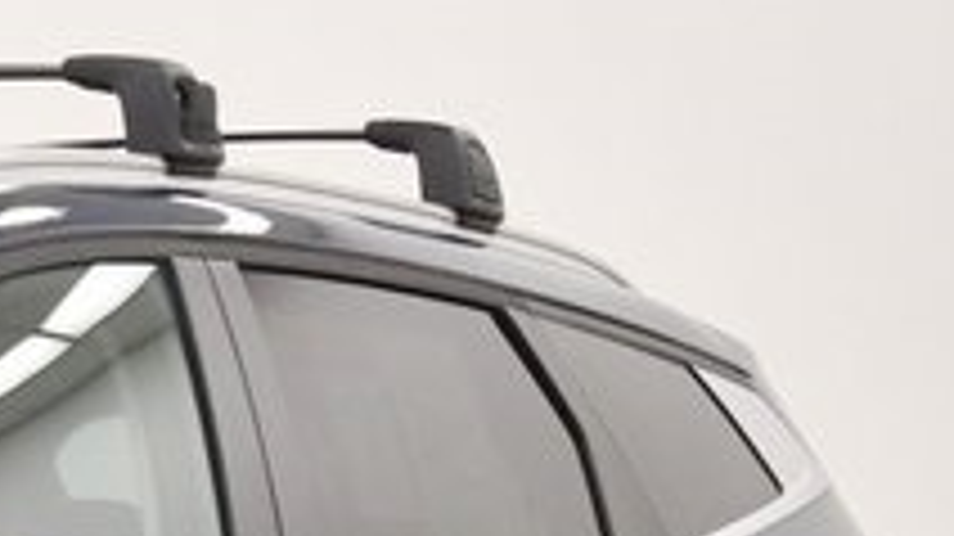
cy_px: 1241
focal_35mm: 152
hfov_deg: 12.7
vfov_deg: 7.5
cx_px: -828
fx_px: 3843
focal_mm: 20
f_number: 5.6
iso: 800
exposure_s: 1/125
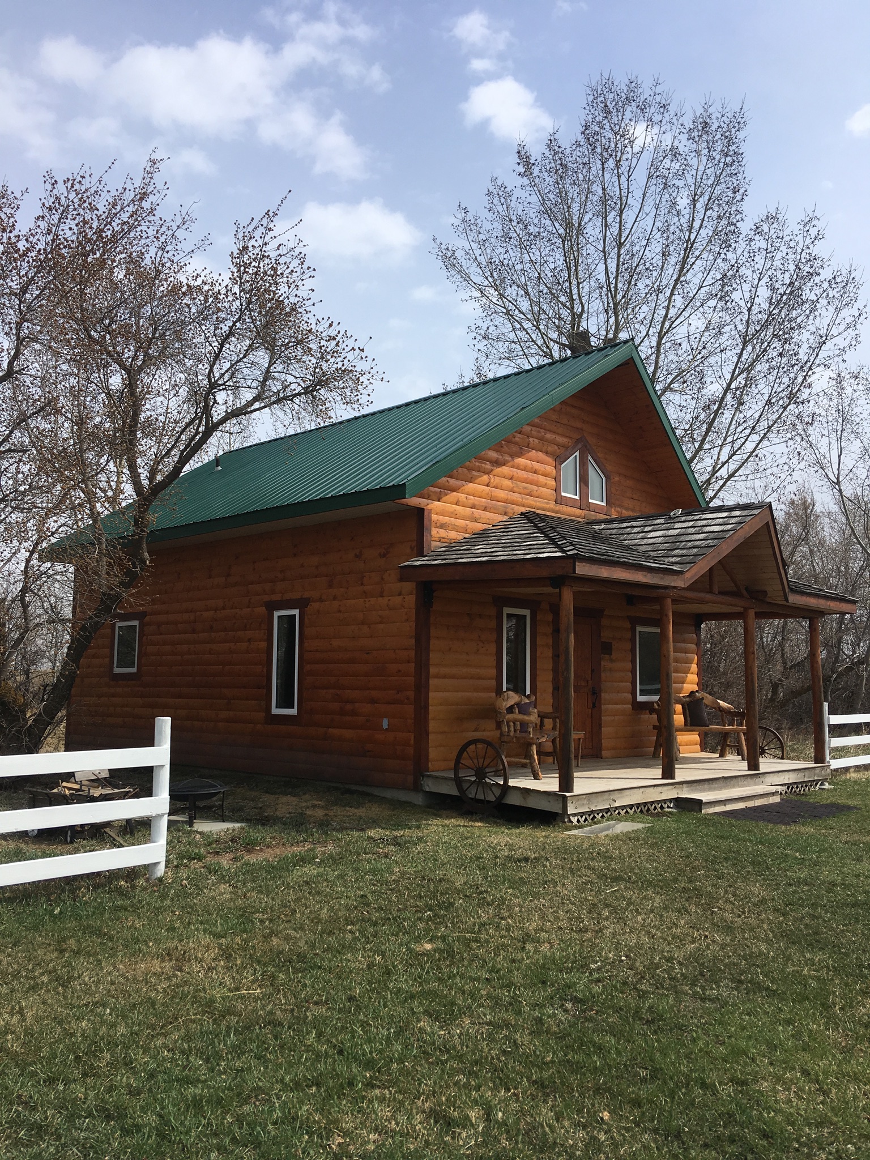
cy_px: 580
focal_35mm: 29
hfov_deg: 48.2
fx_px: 972
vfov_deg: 61.7
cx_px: 435
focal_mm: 4.15
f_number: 2.2
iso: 25
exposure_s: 1/1923
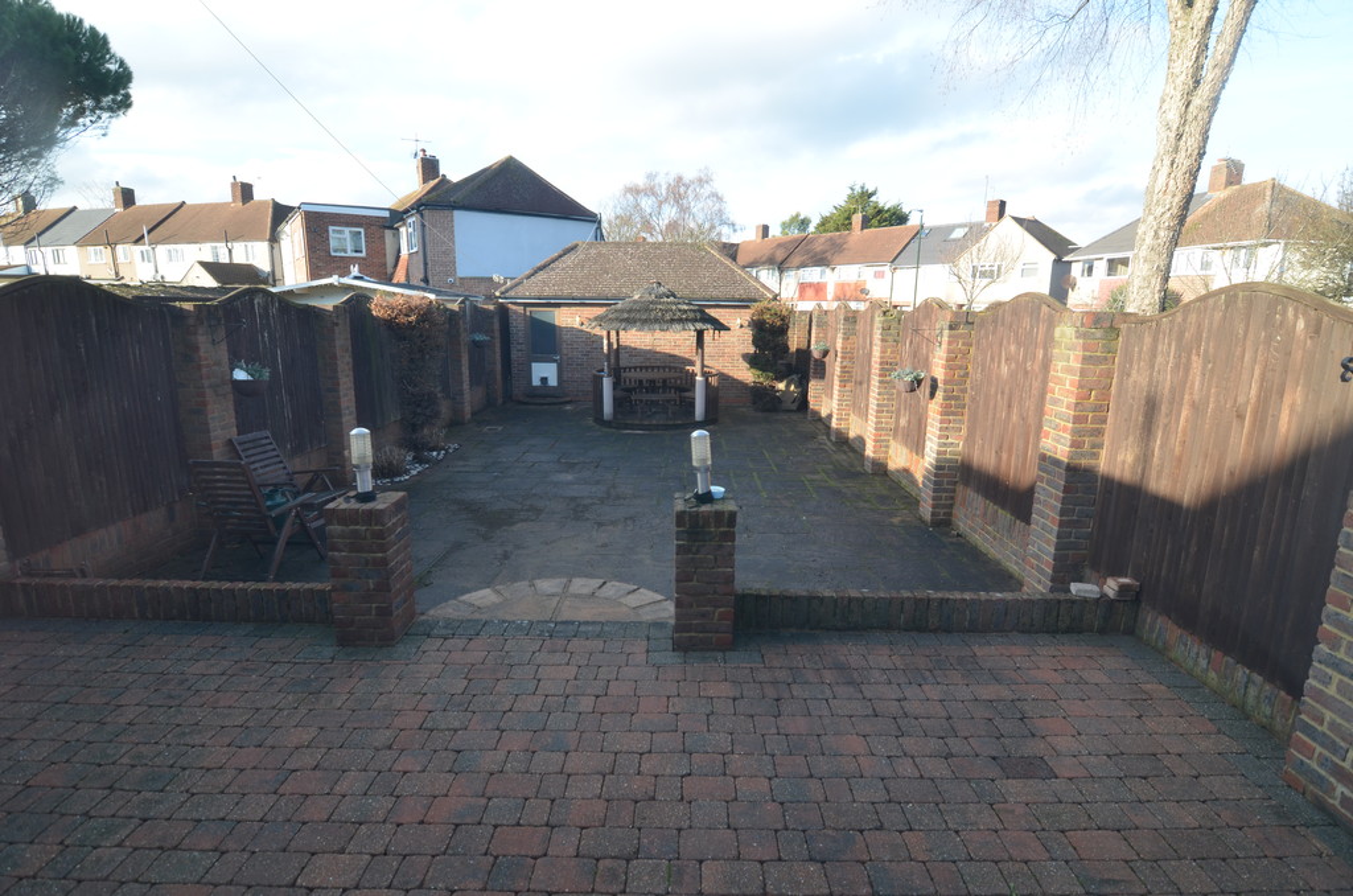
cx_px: 676
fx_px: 619
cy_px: 448
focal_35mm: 16
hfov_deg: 95.1
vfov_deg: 71.8
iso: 200
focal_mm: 11
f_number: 5.6
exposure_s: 1/125
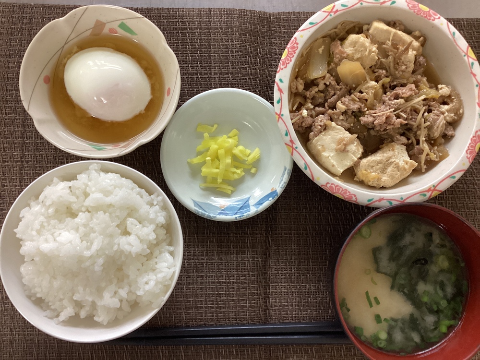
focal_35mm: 31
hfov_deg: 58.4
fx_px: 430
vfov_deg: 45.4
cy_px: 180
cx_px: 240
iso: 250
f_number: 2.4
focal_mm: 3.3
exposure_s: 1/60
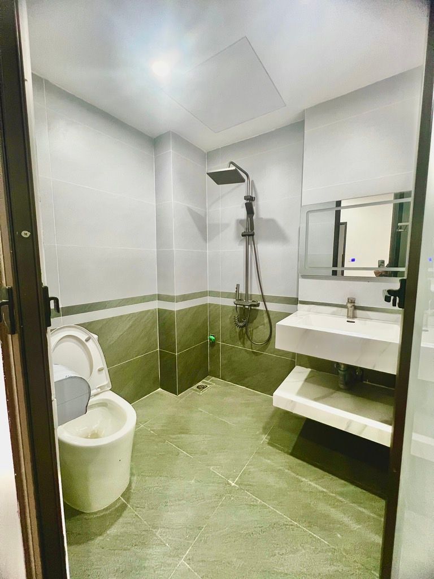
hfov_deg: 89.9
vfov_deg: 106.2
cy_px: 290
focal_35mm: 13
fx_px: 217
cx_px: 217
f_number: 1.8
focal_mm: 1.57
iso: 320
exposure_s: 1/60
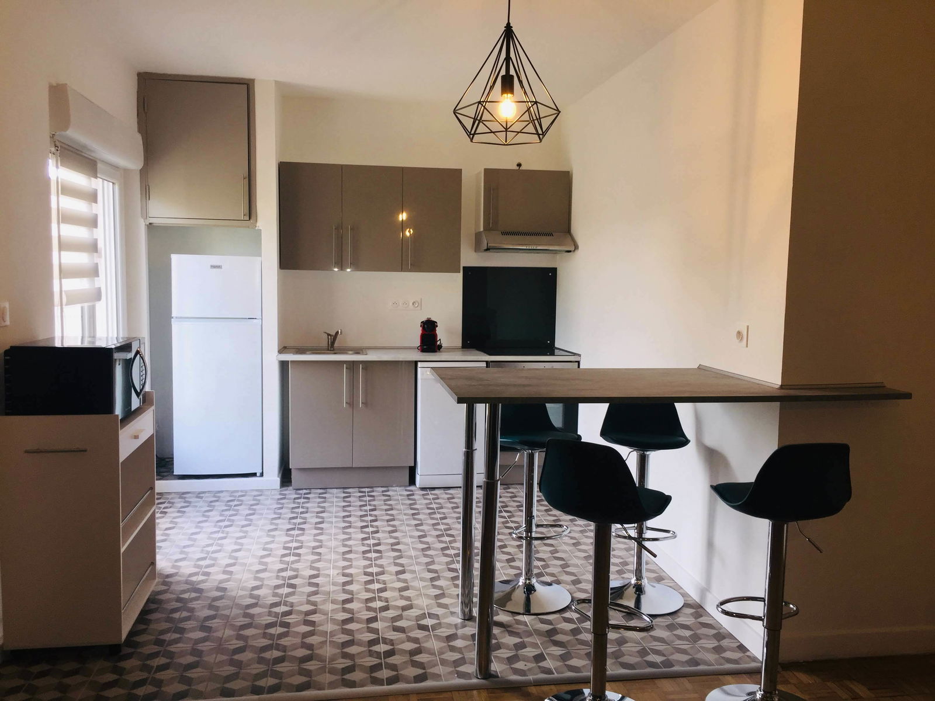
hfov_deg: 61.7
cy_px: 350
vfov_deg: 48.2
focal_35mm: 29
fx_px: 783
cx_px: 468
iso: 32
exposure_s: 1/40
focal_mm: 4.15
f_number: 2.2
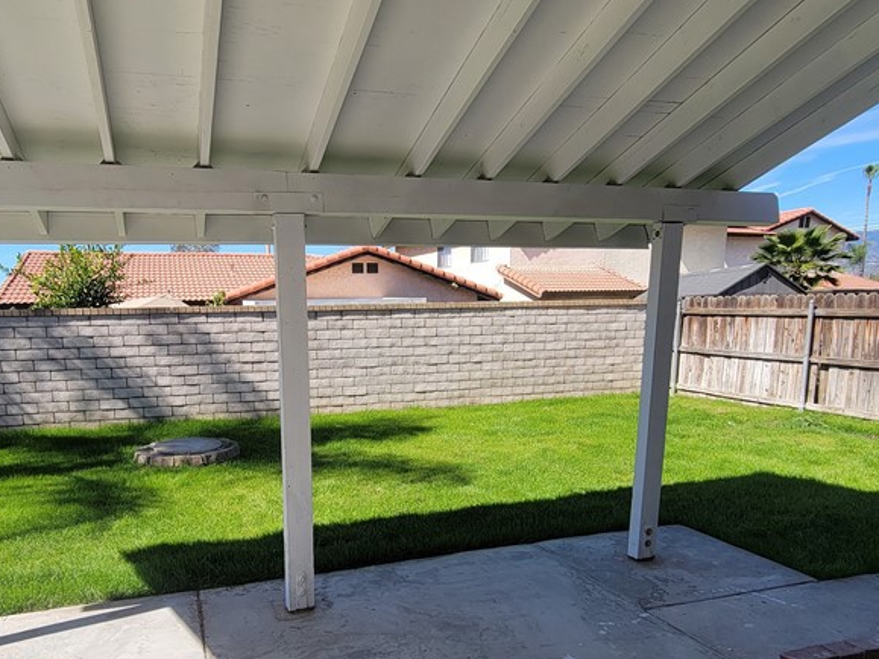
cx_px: 346
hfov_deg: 73.0
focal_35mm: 23
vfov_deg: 58.1
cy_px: 415
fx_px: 584
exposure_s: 1/1090
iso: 50
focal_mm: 2.2
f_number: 2.2
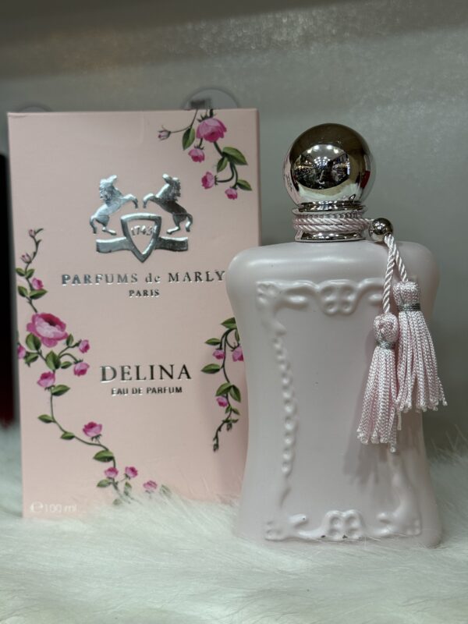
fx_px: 865
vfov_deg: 39.7
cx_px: 234
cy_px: 312
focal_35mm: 48
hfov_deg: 30.3
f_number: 1.78
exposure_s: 1/100
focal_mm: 6.76
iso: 50
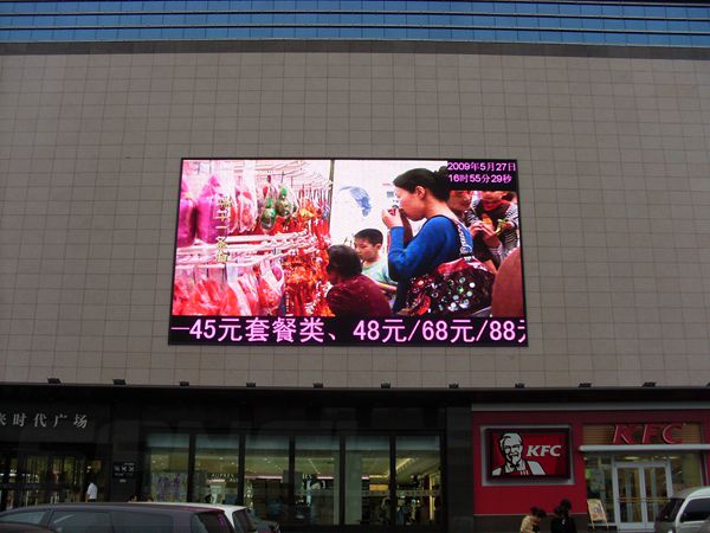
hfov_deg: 49.0
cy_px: 266
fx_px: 779
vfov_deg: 37.7
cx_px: 355
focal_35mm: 38
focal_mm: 6.3
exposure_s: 1/250
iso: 80
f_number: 3
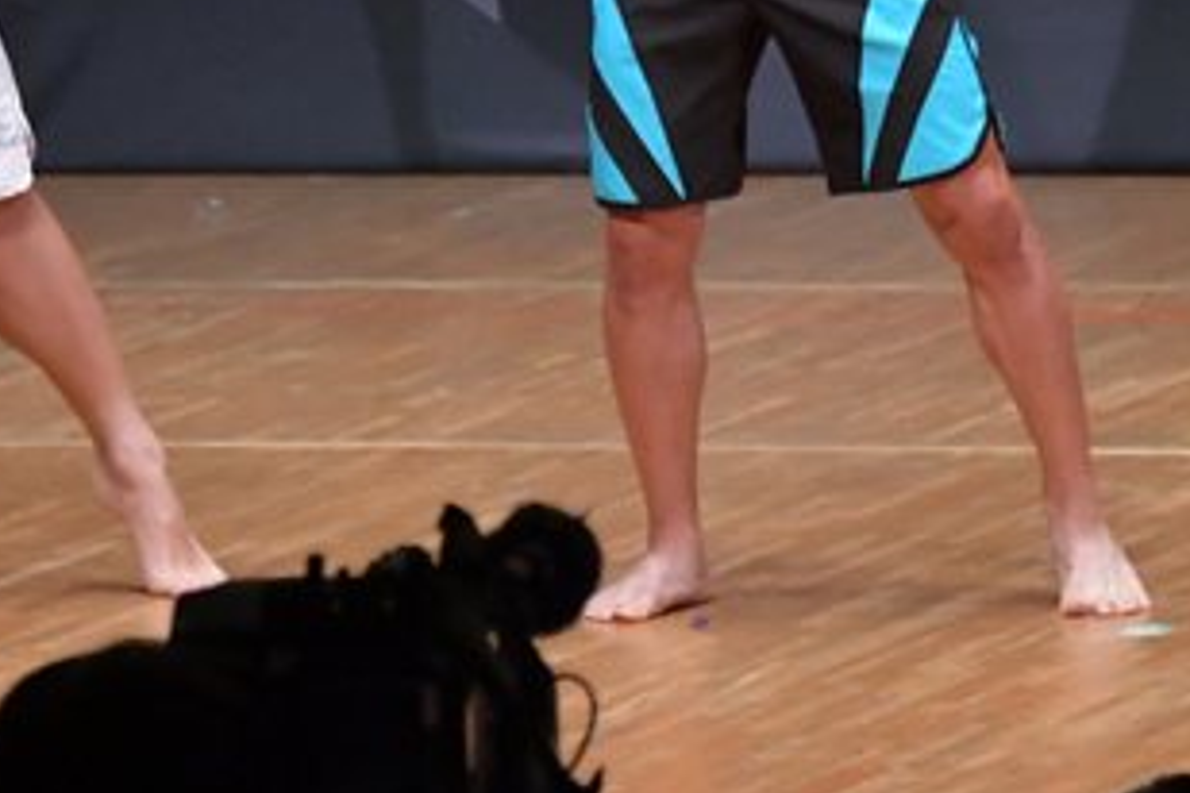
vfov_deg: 2.0
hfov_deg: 3.0
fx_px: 22377
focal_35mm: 677
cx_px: 260
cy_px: -100
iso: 6400
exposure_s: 1/400
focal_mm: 180
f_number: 5.6
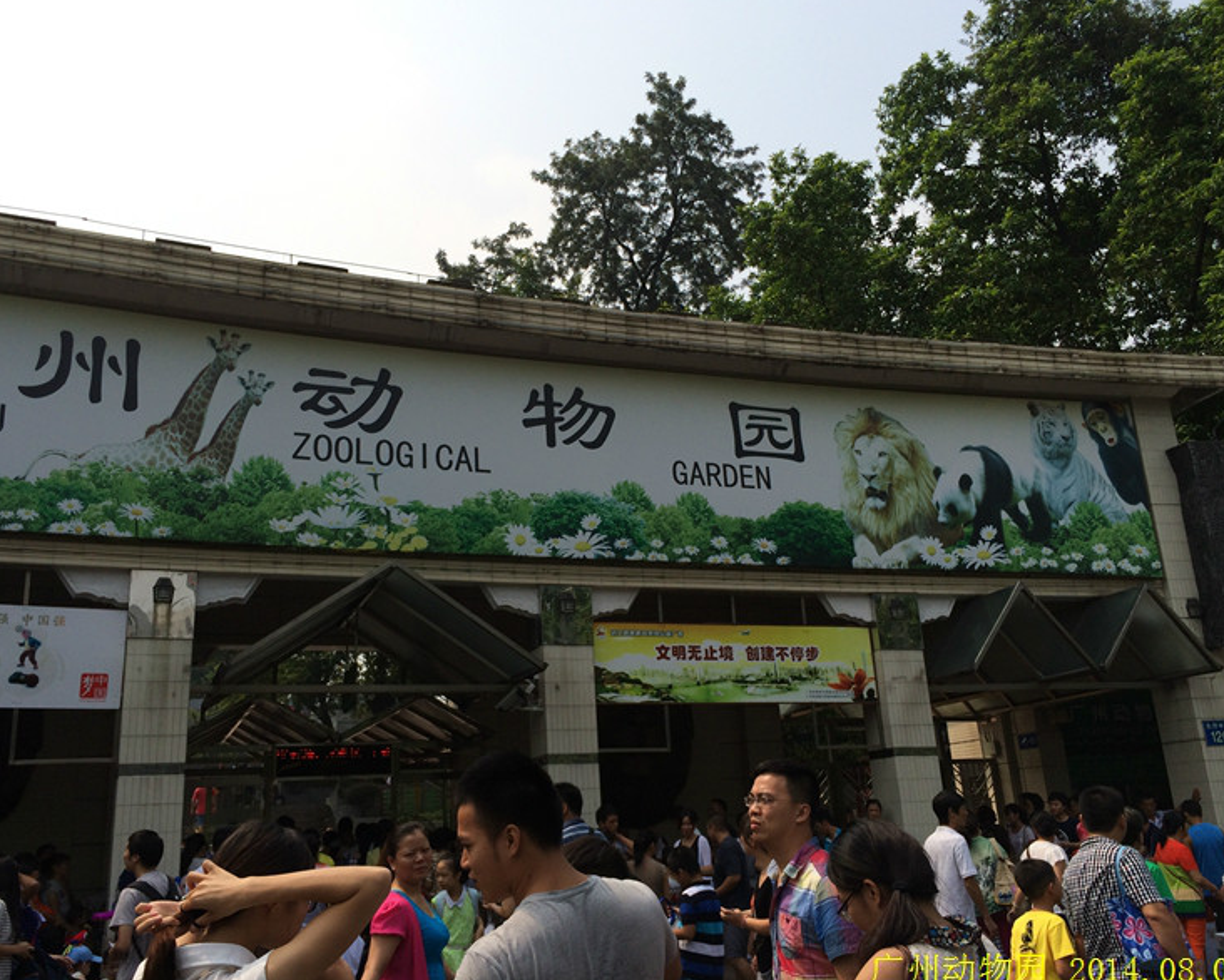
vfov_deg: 45.8
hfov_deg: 55.6
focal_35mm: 32
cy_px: 495
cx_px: 587
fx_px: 1160
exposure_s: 1/2564
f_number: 2.2
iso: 40
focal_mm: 4.12
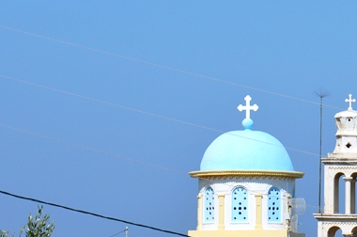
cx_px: 358
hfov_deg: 5.2
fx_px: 3920
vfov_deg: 3.5
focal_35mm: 396
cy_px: 139
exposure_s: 1/400
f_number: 10
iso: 100
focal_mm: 98
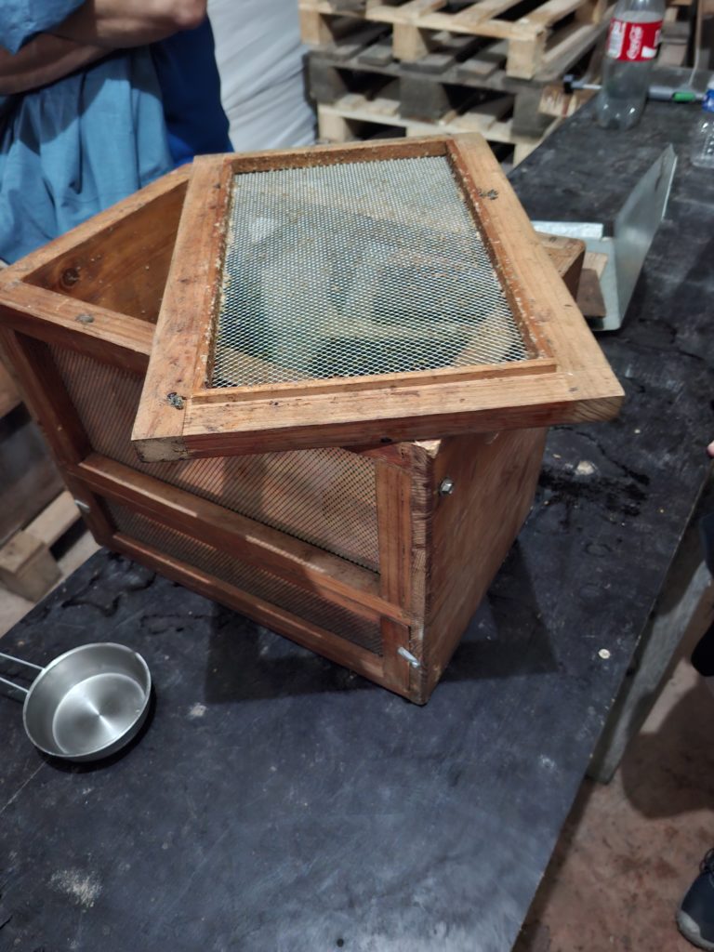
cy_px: 476
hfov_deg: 58.9
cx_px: 357
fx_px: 633
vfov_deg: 73.9
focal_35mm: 23
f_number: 1.8
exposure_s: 1/20
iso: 1250
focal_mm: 5.54
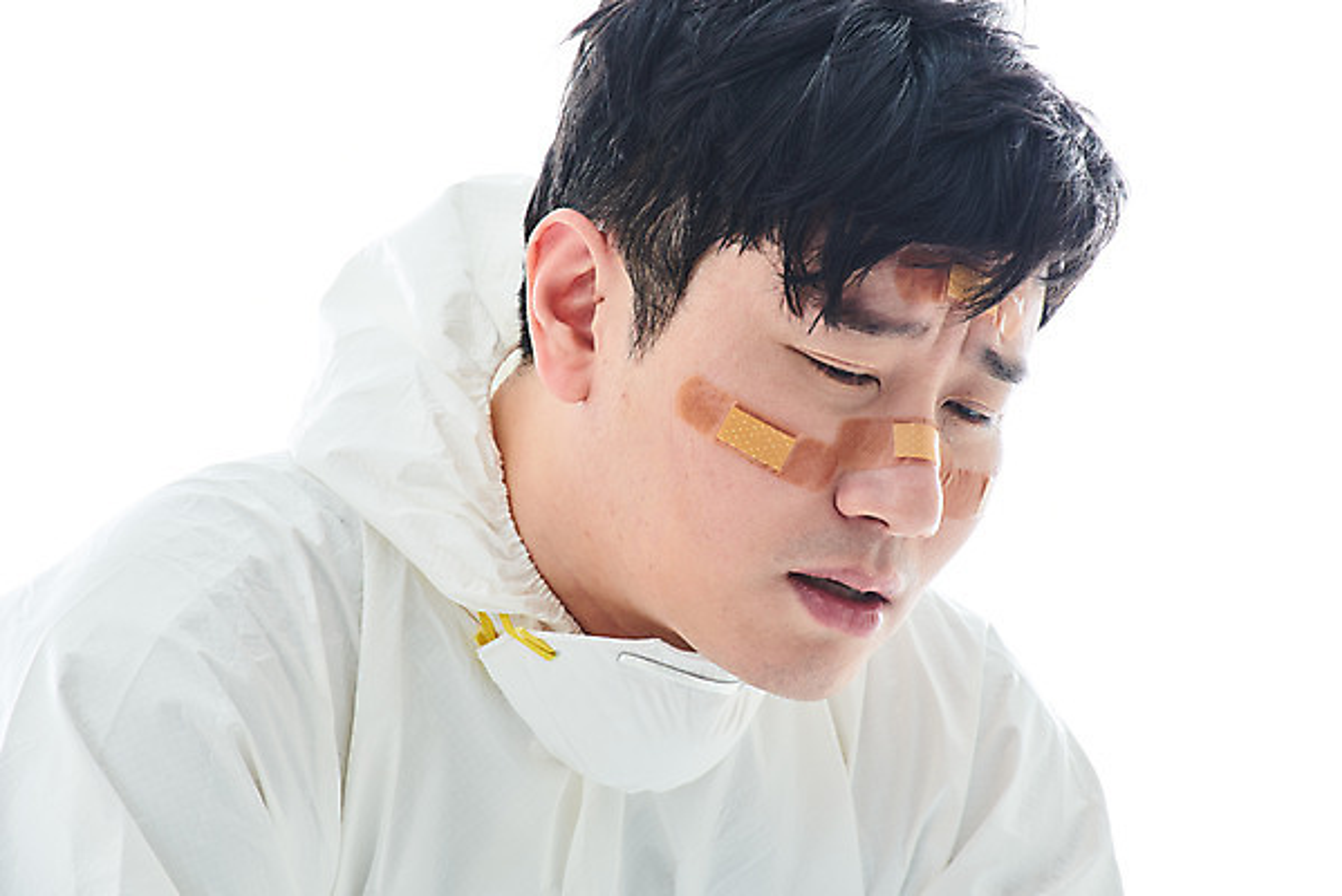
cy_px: 448
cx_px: 671
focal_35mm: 200
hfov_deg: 10.3
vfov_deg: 6.9
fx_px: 7459
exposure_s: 1/125
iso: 100
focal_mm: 200
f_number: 14
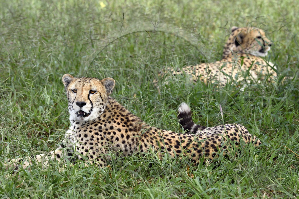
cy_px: 100
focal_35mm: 200
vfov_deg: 6.9
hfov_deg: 10.3
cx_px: 150
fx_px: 1661
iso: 400
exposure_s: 1/400
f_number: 7.1
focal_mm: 200
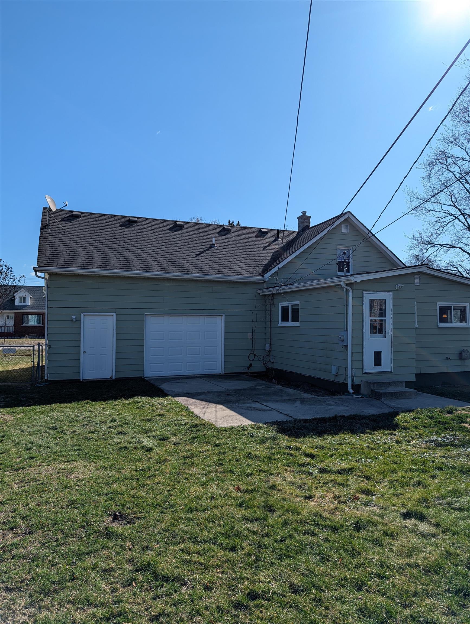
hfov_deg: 56.9
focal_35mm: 24
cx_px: 235
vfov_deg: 71.5
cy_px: 312
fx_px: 434
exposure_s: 1/1715
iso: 21
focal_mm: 6.9
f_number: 1.68
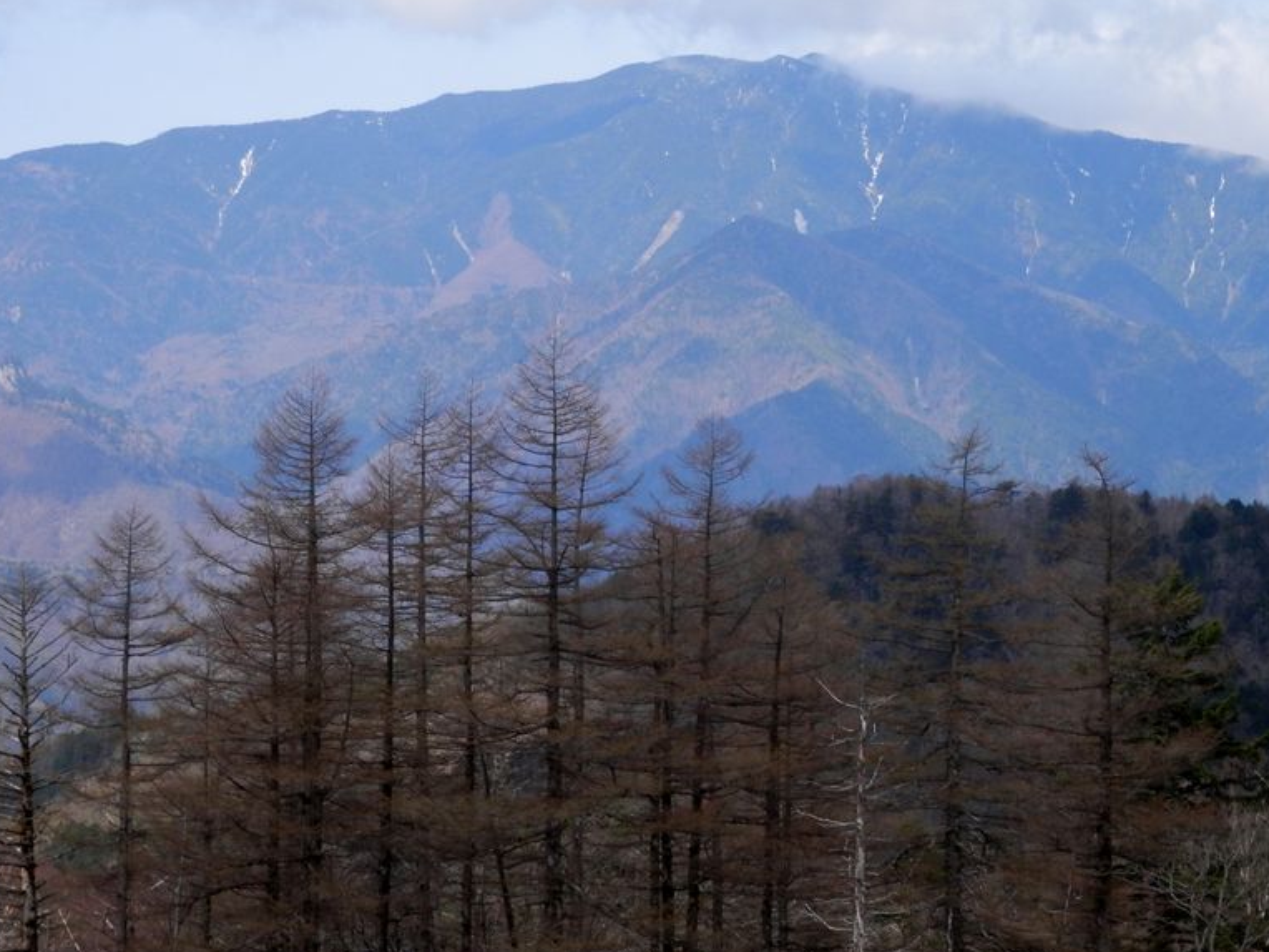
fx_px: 4912
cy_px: 464
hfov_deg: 14.7
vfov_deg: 11.1
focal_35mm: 134
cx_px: 644
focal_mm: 22.9
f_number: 5.3
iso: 80
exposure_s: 1/320
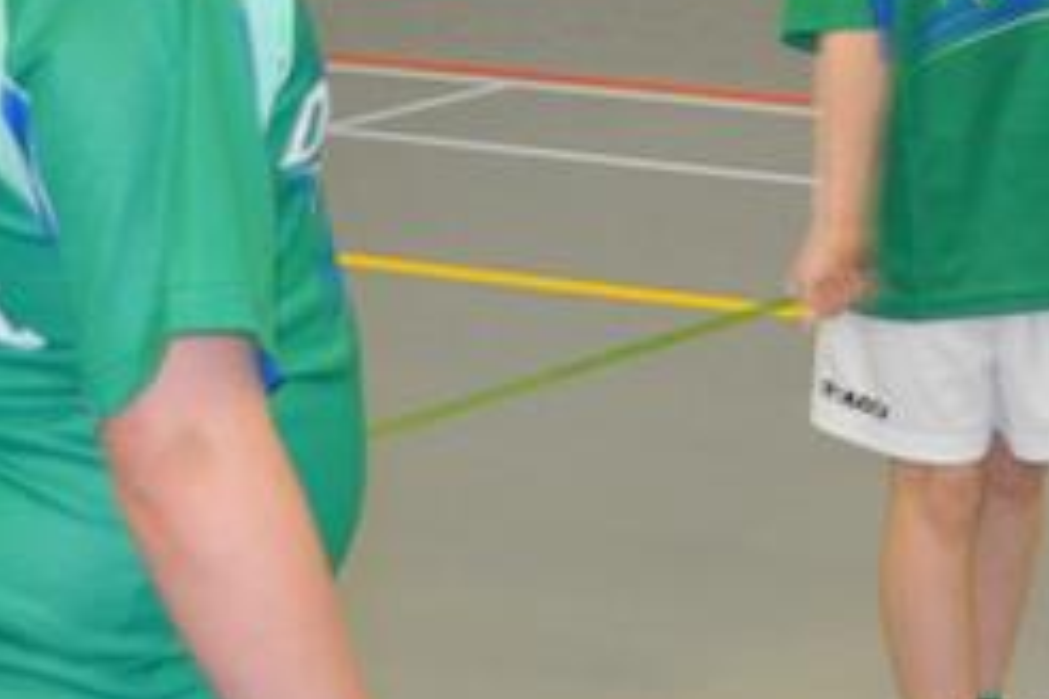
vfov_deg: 8.1
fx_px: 4924
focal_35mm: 169
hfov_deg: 11.4
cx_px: 1842
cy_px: -60
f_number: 4
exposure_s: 1/60
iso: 800
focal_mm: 24
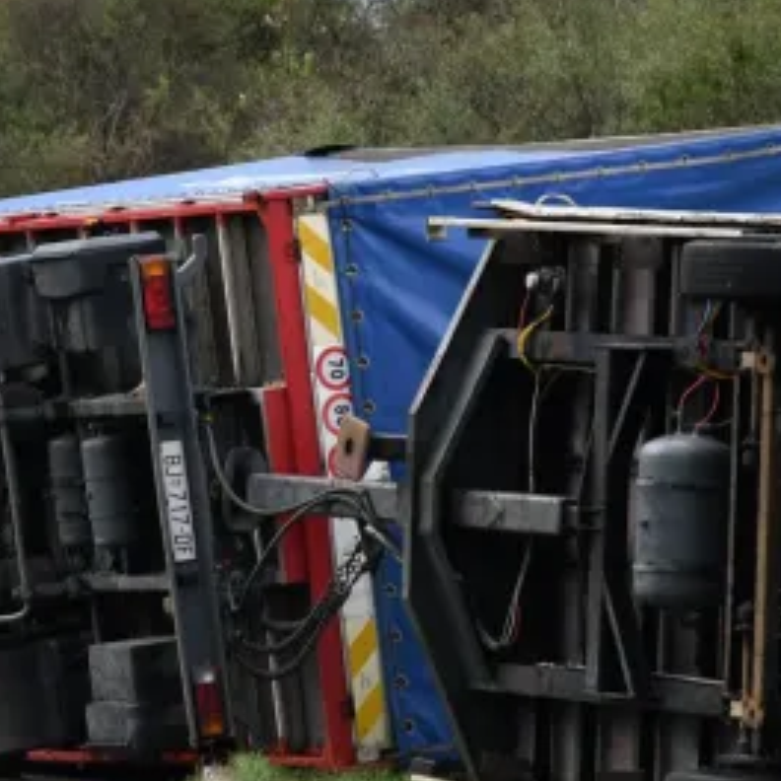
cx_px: 257
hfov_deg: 3.4
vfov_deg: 3.4
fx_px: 13095
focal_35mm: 513
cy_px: 374
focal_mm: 140
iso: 640
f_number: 5.6
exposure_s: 1/250
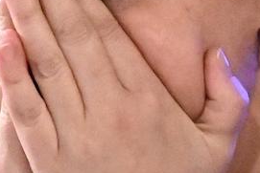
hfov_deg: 1.8
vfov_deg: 1.2
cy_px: -7
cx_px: 109
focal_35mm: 1128
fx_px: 8151
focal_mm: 170
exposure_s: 1/160
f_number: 4.8
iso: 25600
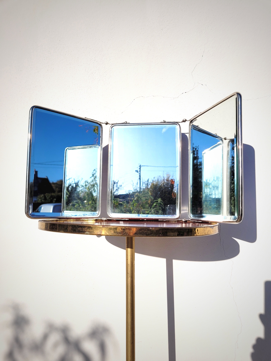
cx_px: 136
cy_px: 180
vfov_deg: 67.3
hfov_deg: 53.1
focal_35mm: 26
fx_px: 271
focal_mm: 5.4
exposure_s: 1/5970
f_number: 1.8
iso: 40
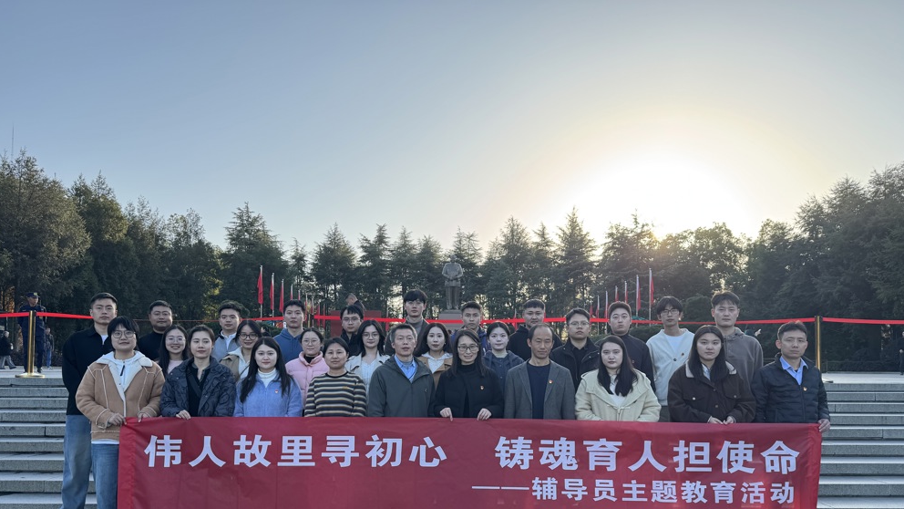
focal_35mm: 27
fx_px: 647
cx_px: 442
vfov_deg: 42.2
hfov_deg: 69.9
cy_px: 349
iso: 80
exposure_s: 1/912
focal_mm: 6.76
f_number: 1.78
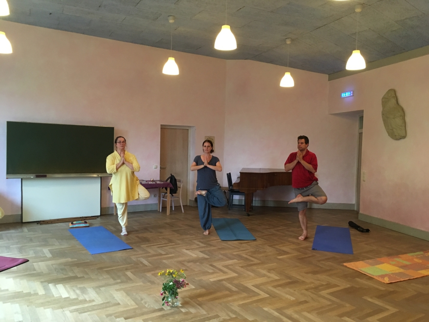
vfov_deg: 48.2
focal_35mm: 29
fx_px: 359
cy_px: 161
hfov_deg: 61.7
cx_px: 214
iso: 200
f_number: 2.2
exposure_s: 1/33
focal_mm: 4.15
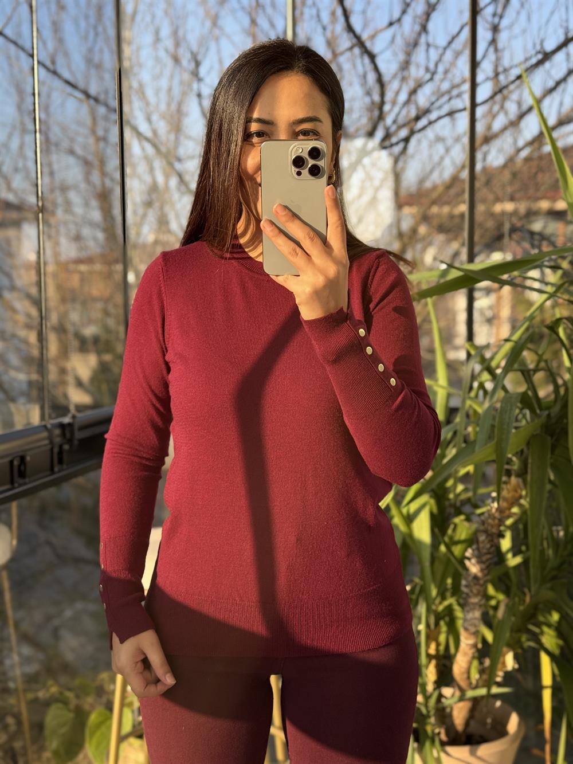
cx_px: 286
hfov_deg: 30.3
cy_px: 382
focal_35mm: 48
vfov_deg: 39.7
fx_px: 1059
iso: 64
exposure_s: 1/358
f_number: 1.78
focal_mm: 6.76
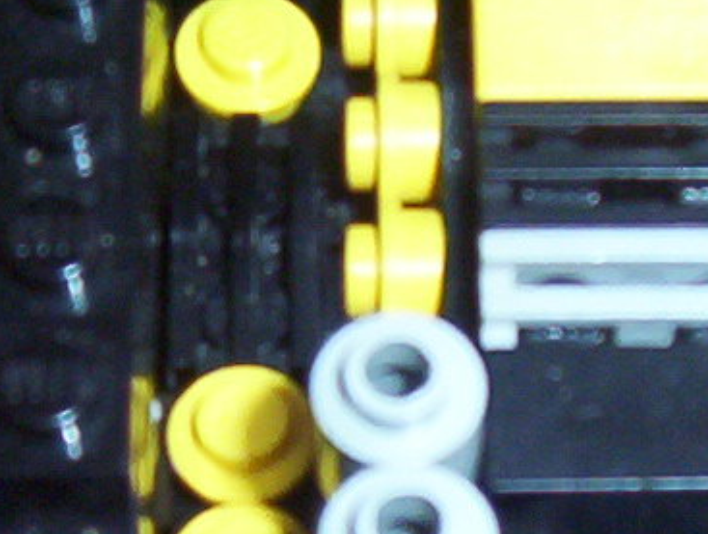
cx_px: 421
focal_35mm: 160
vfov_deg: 9.3
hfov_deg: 12.3
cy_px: 432
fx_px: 3280
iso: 140
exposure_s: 1/30
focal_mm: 5.54
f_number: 2.76
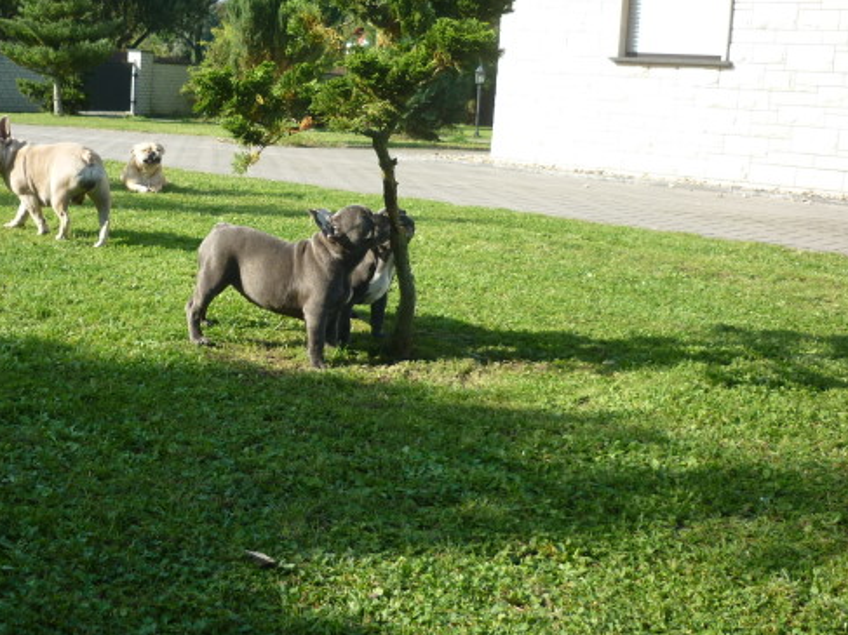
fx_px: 1176
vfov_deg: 30.0
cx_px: 298
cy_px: 208
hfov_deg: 39.3
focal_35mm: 48
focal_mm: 5.5
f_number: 2.8
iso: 80
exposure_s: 1/500
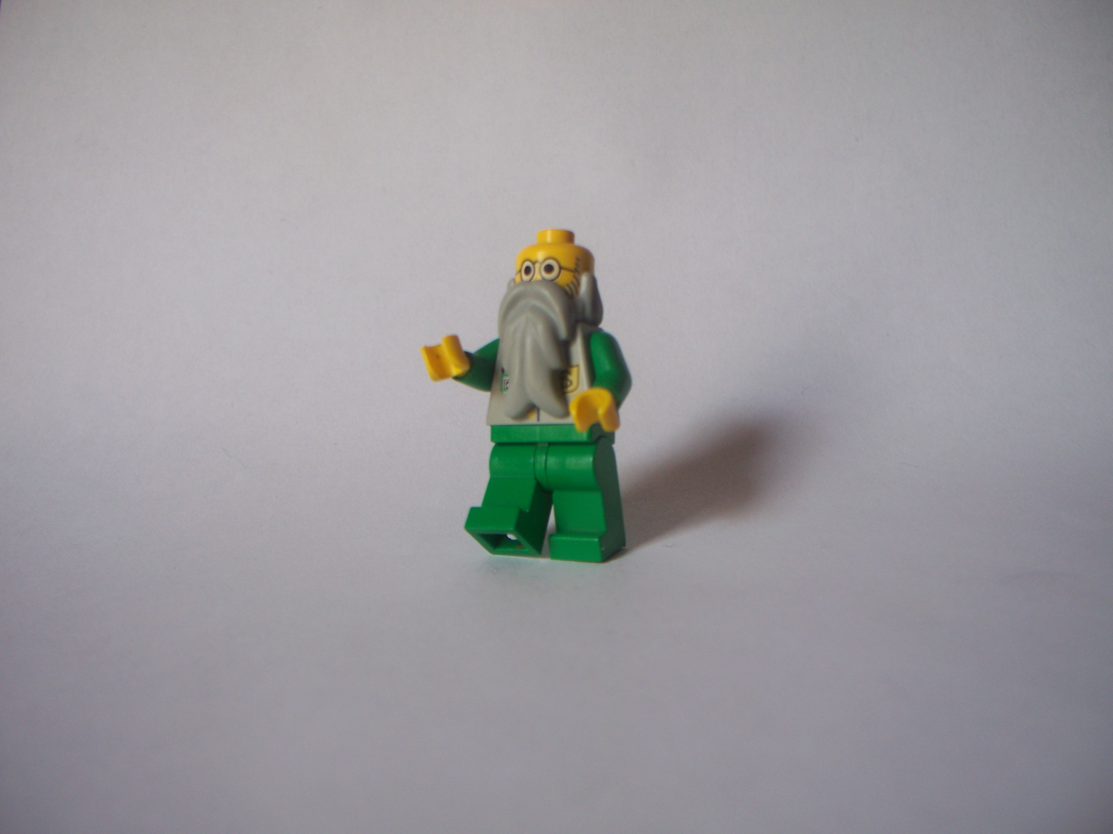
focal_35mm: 35
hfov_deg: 52.6
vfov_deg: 40.7
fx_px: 1125
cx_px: 556
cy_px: 417
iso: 80
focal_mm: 7.54
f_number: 2.8
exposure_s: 1/30
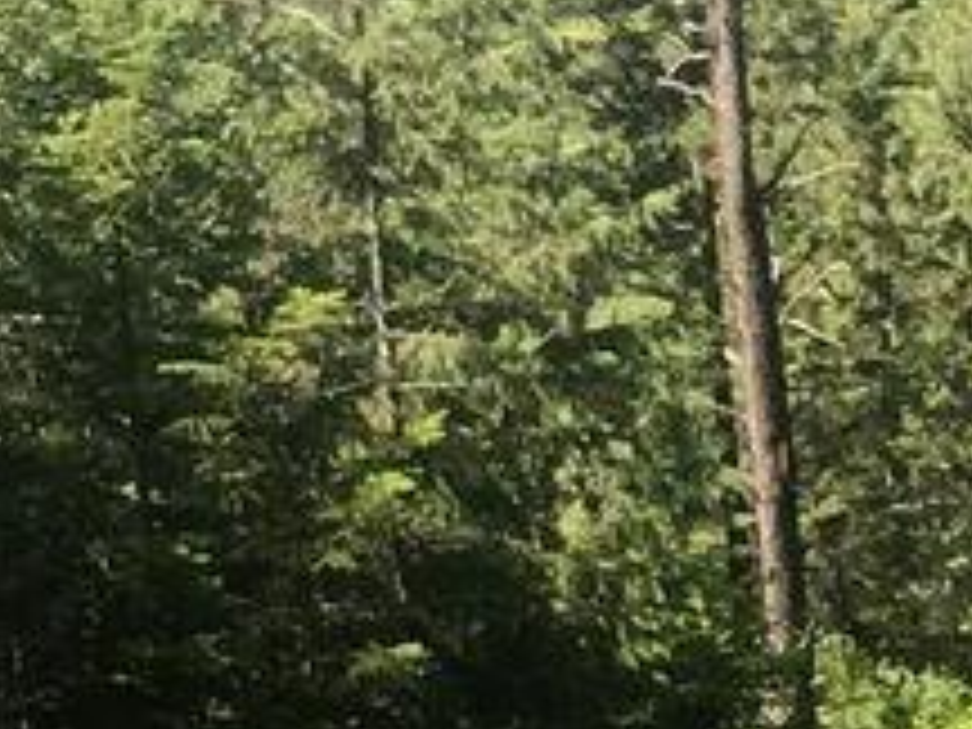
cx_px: 1460
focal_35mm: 177
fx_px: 4970
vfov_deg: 8.3
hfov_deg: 10.8
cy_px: 770
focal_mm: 3.99
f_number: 1.8
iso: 20
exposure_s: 1/622
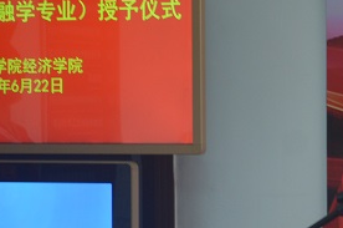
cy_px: 133
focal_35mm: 245
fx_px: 2330
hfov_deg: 8.4
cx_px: 344
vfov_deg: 5.6
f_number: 5.6
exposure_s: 1/20
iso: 400
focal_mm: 50
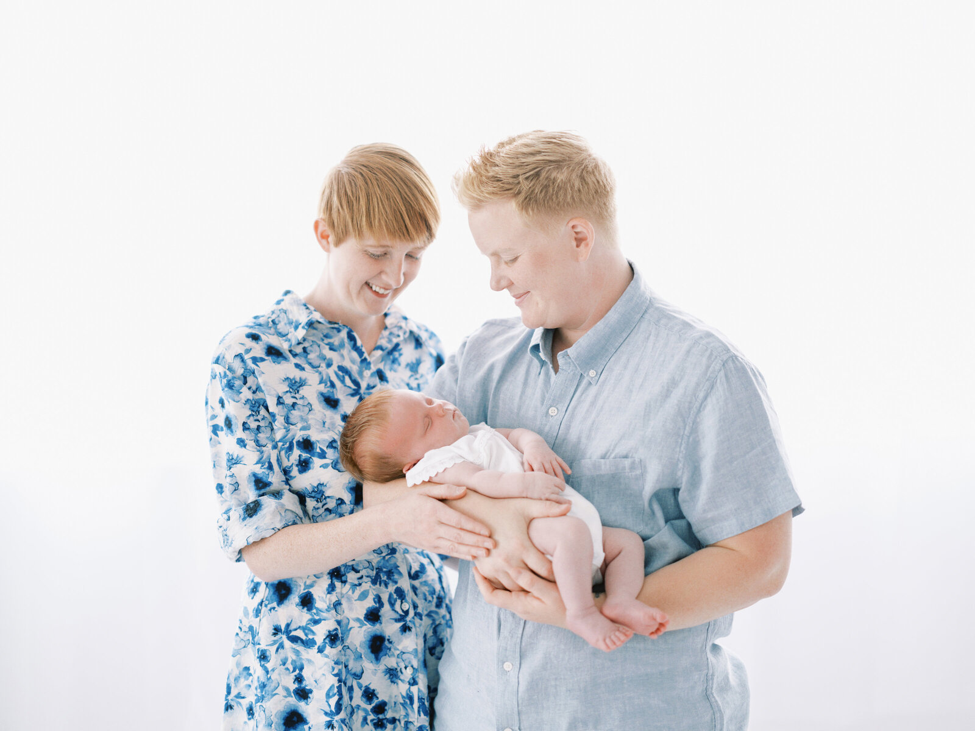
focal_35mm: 63
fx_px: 1774
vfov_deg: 23.3
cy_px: 366
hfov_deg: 30.7
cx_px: 488
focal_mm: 80
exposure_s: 1/400
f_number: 1.7
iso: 400
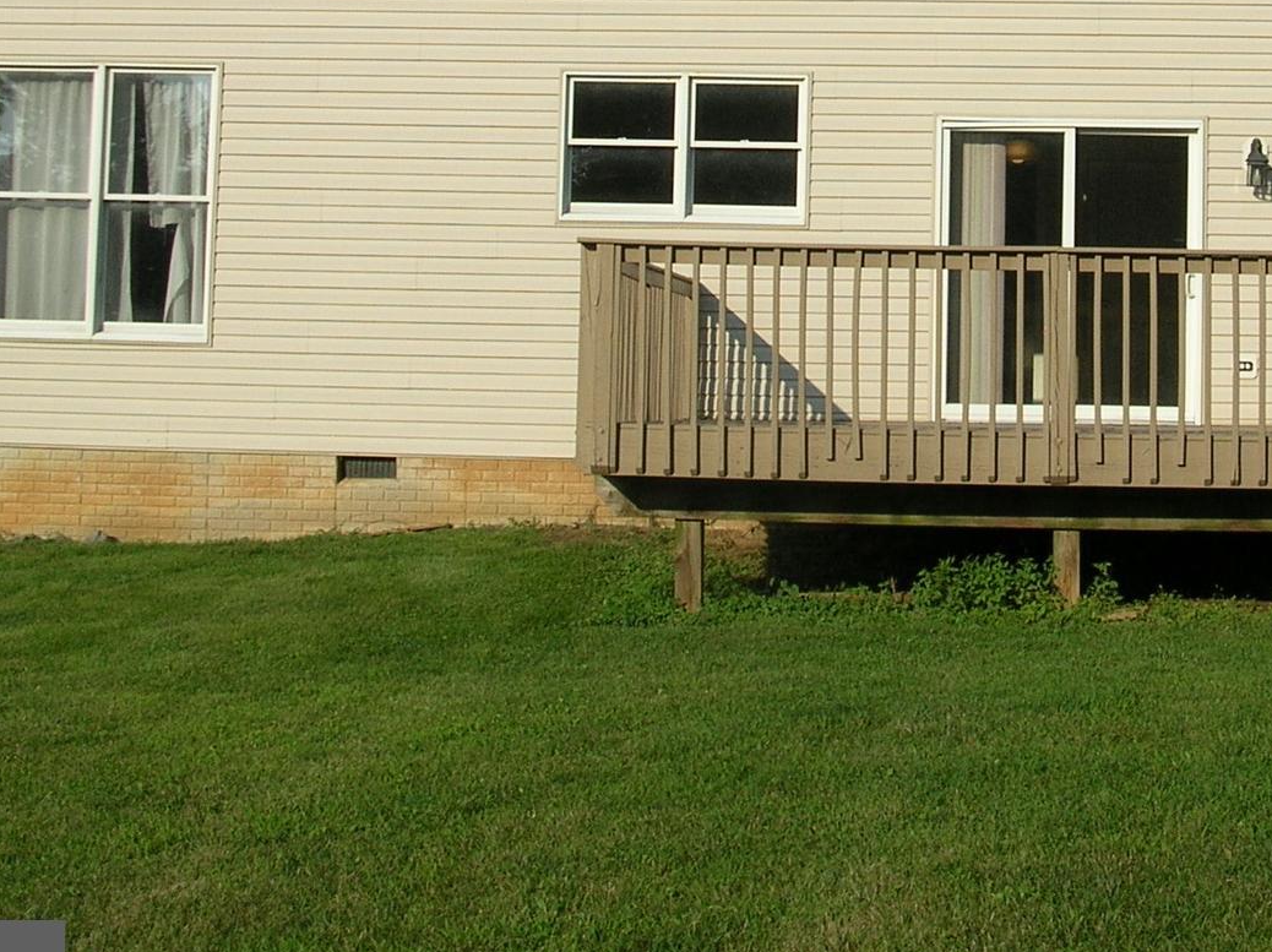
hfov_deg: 26.9
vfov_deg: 20.3
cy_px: 82
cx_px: 1015
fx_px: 2607
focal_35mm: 71
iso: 50
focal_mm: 6
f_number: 3.7
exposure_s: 1/789
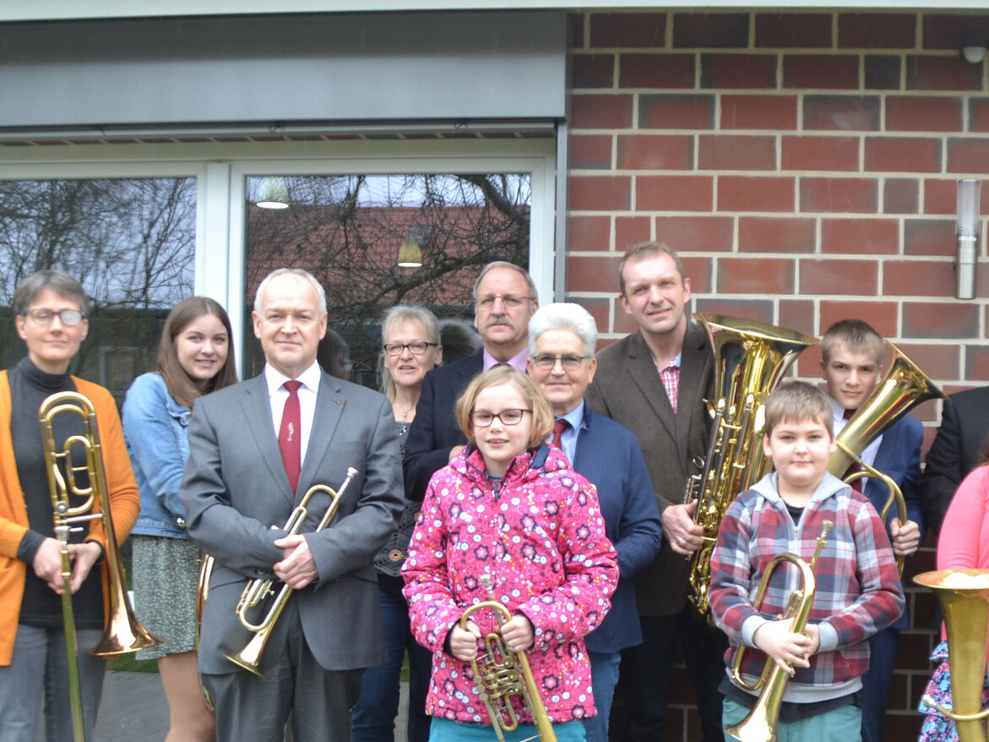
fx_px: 1457
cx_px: 681
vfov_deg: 28.4
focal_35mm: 51
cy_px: 501
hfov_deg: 37.0
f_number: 5
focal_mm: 18
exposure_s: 1/100
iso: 400
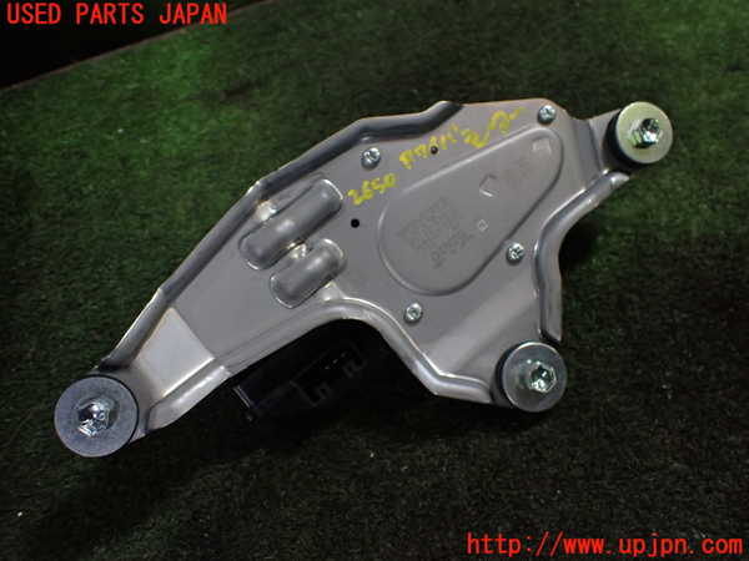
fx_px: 649
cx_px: 374
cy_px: 280
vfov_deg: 46.8
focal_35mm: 30
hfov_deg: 60.0
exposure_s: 1/125
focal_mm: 5.4
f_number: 2.3
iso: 500
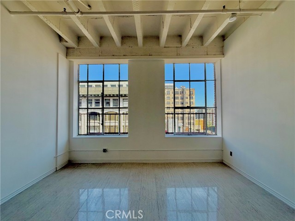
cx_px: 148
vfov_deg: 85.7
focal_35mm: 14
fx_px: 119
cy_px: 110
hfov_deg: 102.1
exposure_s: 1/1033
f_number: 2.2
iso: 50
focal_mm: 2.22
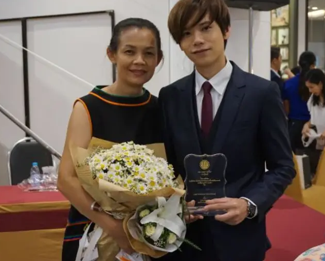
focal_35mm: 59
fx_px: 568
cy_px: 128
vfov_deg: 25.8
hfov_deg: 31.9
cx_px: 168
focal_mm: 34
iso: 3200
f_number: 5
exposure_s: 1/160
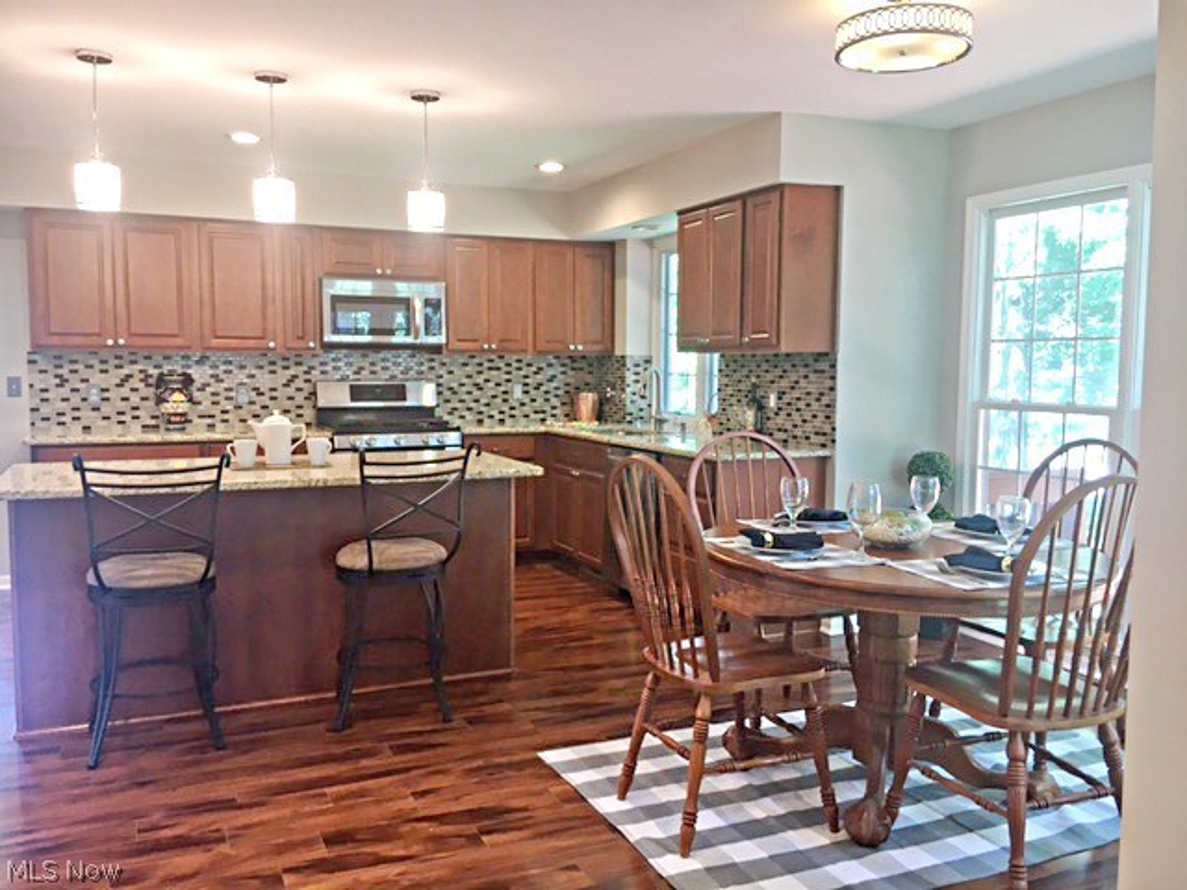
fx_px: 994
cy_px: 445
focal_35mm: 29
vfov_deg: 48.2
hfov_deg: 61.7
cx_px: 594
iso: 64
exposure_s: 1/30
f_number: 2.2
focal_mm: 4.2
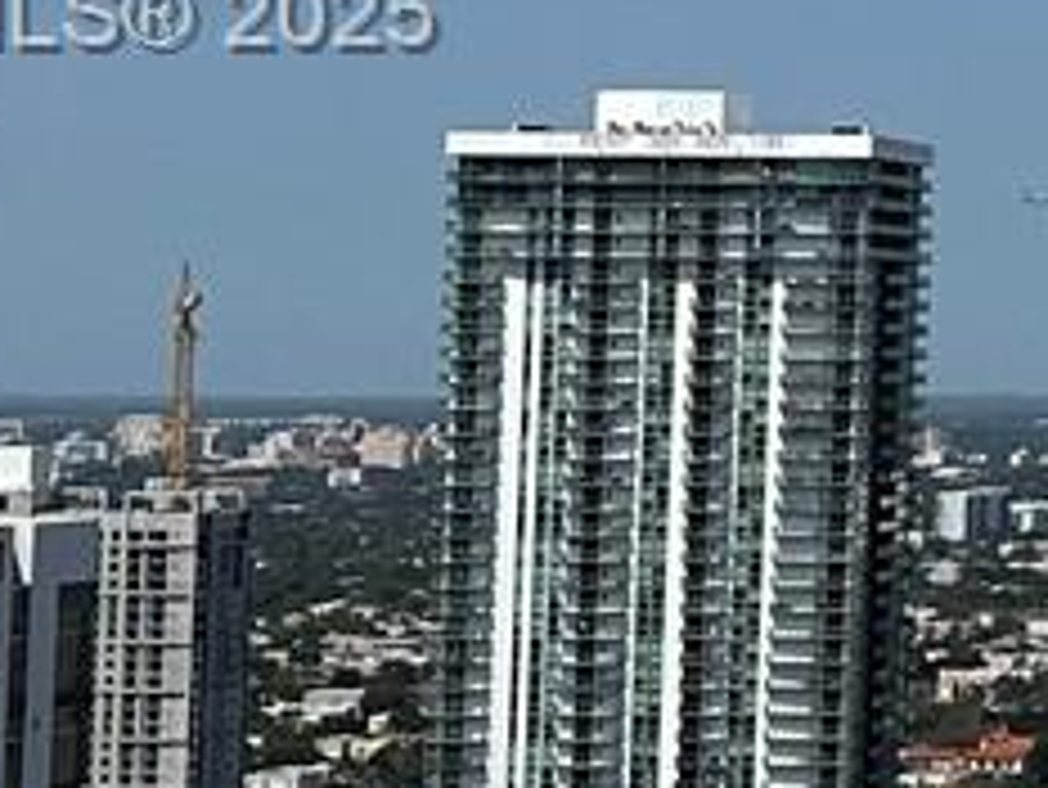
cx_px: 2595
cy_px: 23
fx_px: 4998
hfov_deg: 10.2
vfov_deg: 9.0
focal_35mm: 165
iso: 80
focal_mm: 6.86
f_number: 1.78
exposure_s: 1/10753
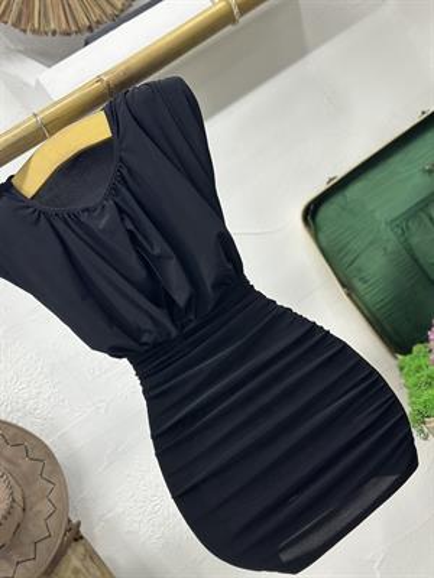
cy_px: 289
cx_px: 217
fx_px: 802
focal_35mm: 48
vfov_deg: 39.7
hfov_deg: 30.3
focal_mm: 6.86
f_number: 1.78
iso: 125
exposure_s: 1/100
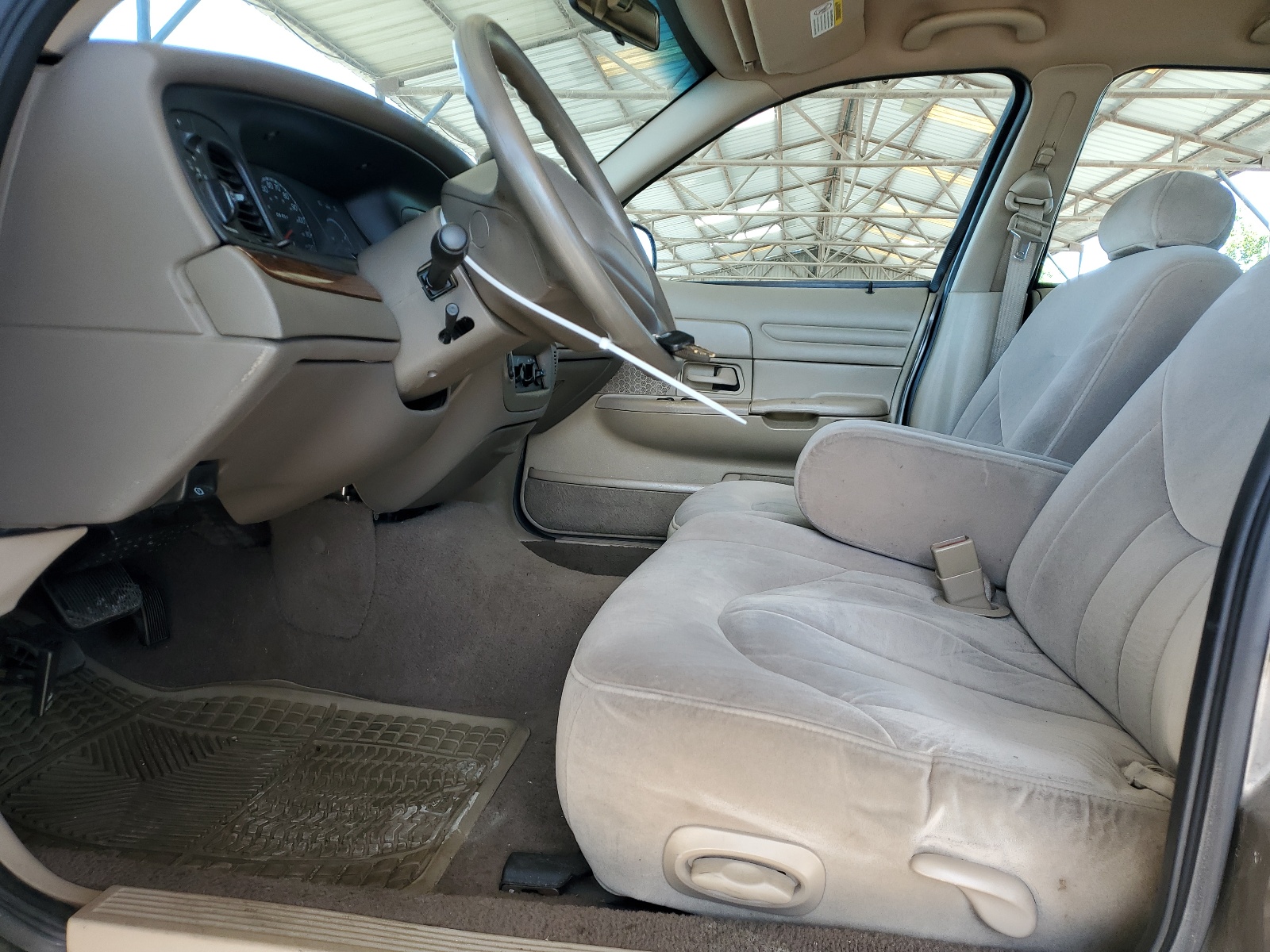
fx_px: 954
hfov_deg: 67.3
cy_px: 476
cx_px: 635
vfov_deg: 53.1
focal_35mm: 26
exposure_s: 1/152
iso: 50
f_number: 1.5
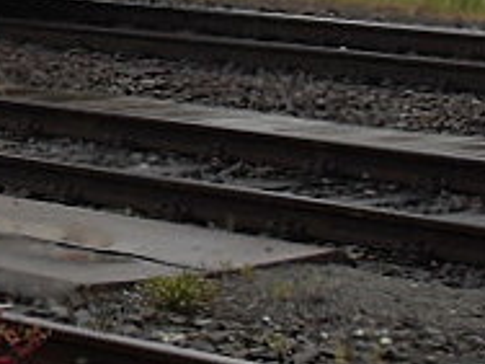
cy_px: -400
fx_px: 3811
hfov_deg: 7.0
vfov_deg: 5.3
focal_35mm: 272
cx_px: -490
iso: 80
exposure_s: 1/180
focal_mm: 8.4
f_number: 3.4
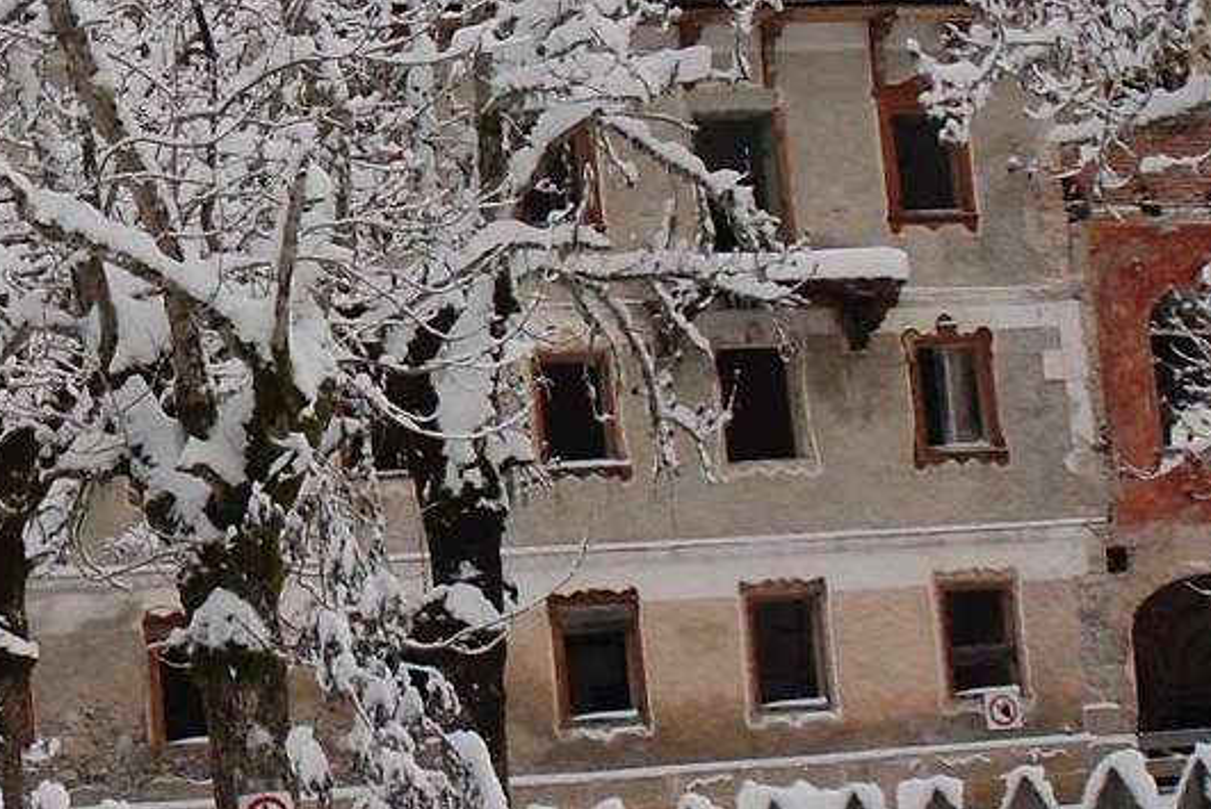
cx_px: -32
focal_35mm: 122
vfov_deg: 11.2
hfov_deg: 16.4
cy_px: 253
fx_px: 4107
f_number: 6.3
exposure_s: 1/160
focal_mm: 18
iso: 100
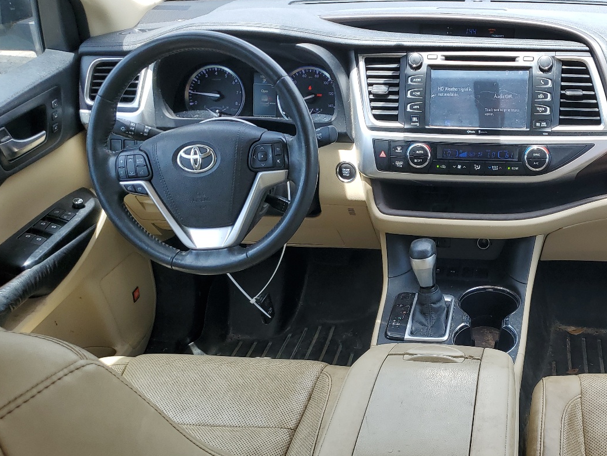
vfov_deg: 35.4
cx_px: 450
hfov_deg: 45.3
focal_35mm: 40
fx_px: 701
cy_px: 328
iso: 50
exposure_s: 1/476
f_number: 1.5
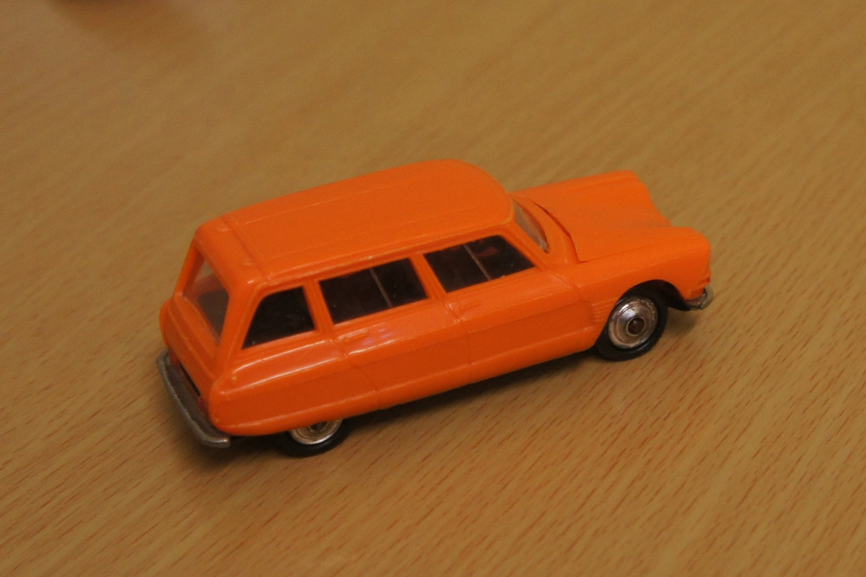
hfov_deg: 47.9
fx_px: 974
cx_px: 433
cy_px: 288
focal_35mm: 40
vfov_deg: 33.0
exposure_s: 1/50
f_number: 4
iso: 800
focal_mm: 27
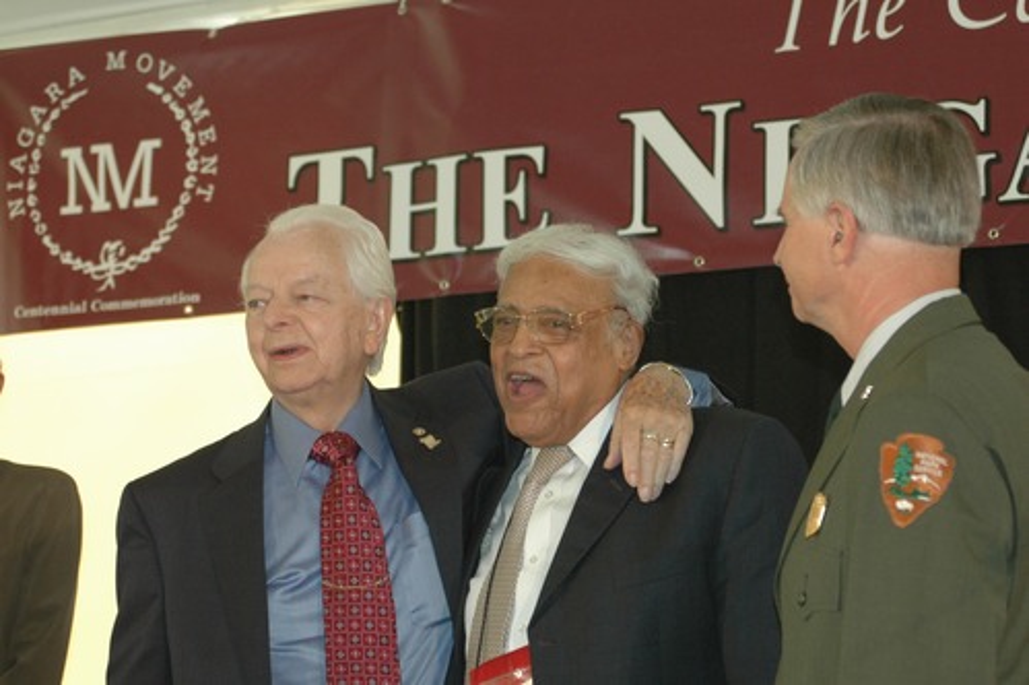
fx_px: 3513
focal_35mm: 123
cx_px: 514
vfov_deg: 11.1
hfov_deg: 16.7
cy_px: 342
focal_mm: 82
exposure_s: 1/100
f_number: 6
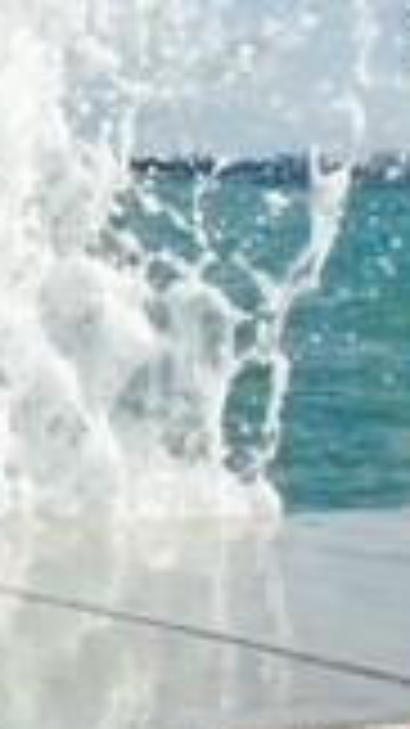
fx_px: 2747
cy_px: 36
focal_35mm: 142
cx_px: -608
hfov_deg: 7.9
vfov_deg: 14.9
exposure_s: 1/3623
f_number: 2.4
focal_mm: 4.12
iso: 50
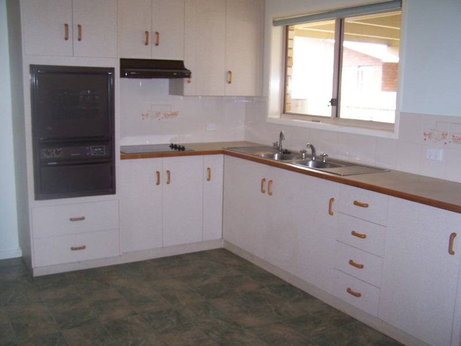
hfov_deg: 49.0
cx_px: 230
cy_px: 173
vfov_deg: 37.7
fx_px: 506
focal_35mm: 38
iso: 140
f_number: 2.8
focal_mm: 6.3
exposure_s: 1/60
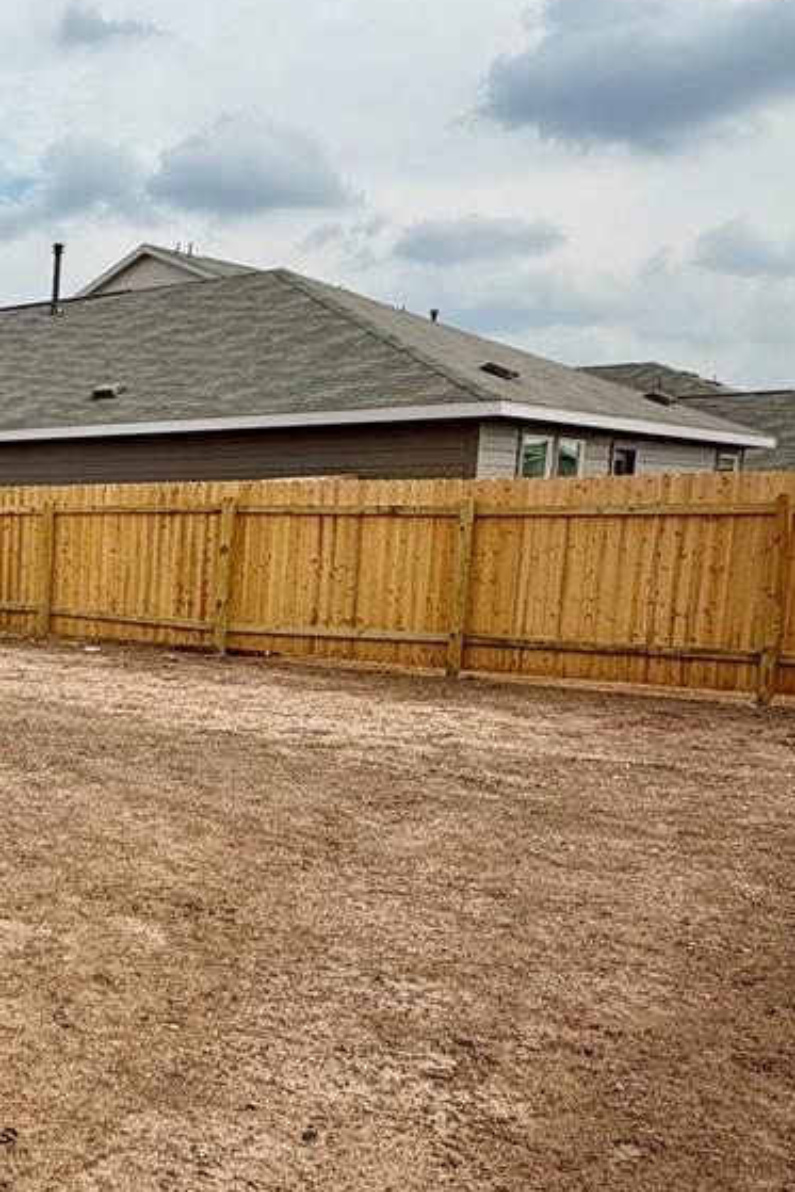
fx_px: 1324
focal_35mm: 40
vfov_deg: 48.3
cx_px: -324
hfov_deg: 26.5
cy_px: 684
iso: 20
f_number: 2.2
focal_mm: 2.22
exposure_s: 1/928
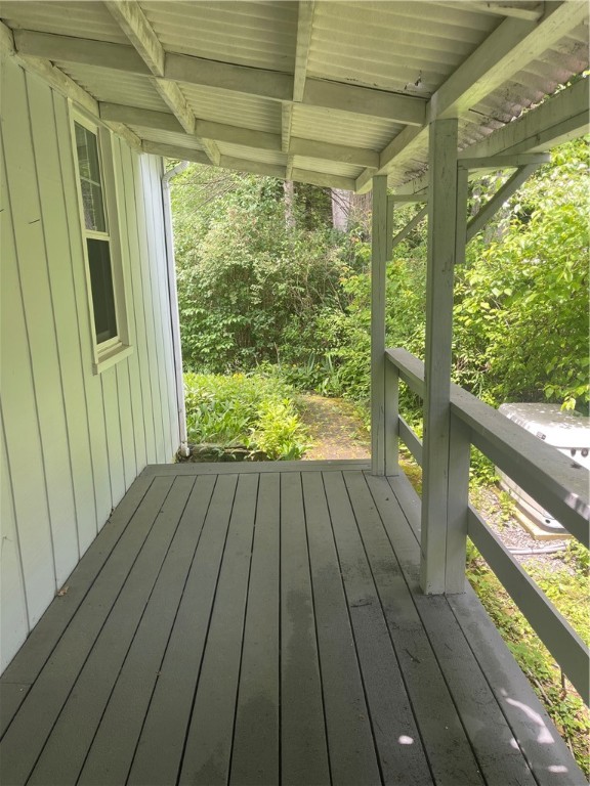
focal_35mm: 25
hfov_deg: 54.9
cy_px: 393
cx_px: 295
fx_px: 568
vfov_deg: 69.4
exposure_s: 1/132
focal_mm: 5.1
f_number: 1.6
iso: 32
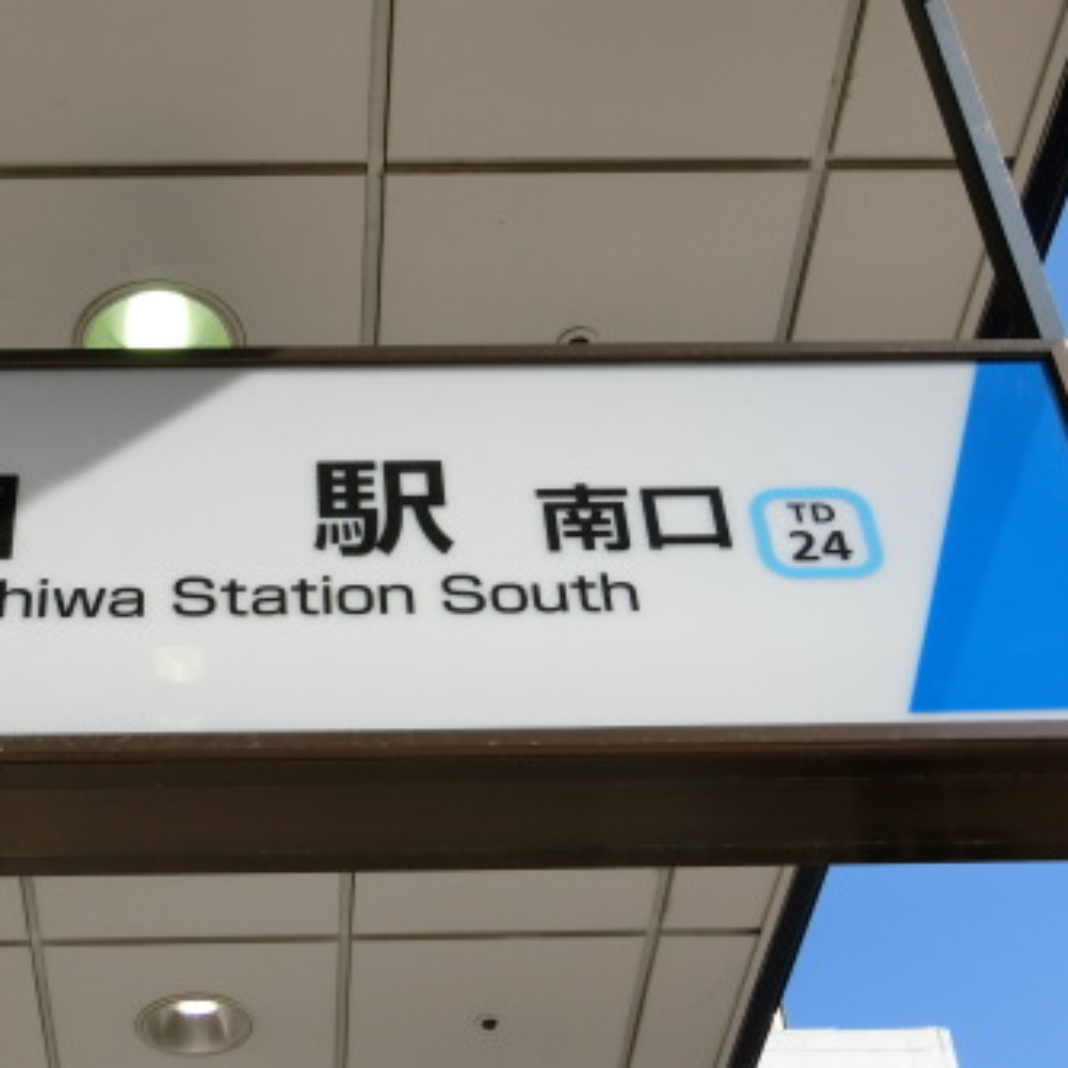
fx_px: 2304
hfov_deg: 25.8
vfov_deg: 26.1
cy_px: 537
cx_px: 285
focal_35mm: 66
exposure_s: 1/640
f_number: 4.1
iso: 80
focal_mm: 6.9
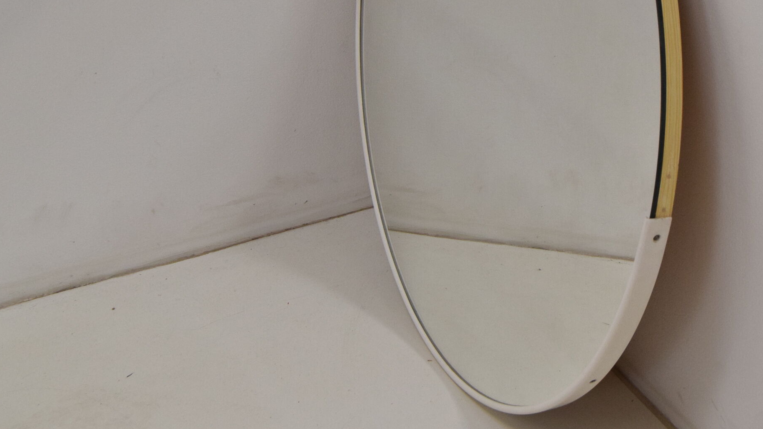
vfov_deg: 12.3
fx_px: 1983
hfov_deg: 21.7
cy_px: 73
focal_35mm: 98
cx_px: 541
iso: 1600
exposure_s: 1/250
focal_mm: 38
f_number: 8
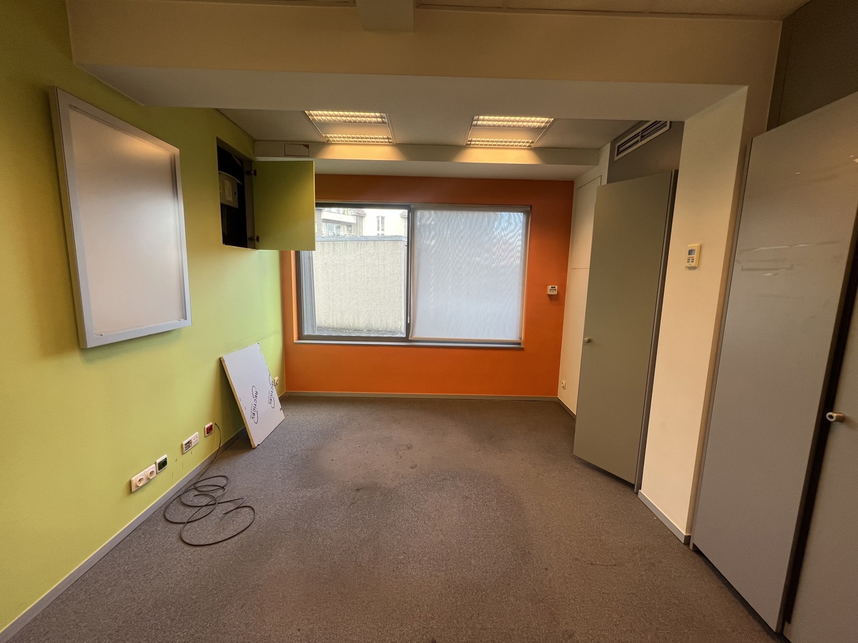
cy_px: 322
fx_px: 322
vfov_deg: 89.9
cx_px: 429
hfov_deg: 106.2
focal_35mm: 13
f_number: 1.8
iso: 50
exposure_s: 1/100
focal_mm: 1.57
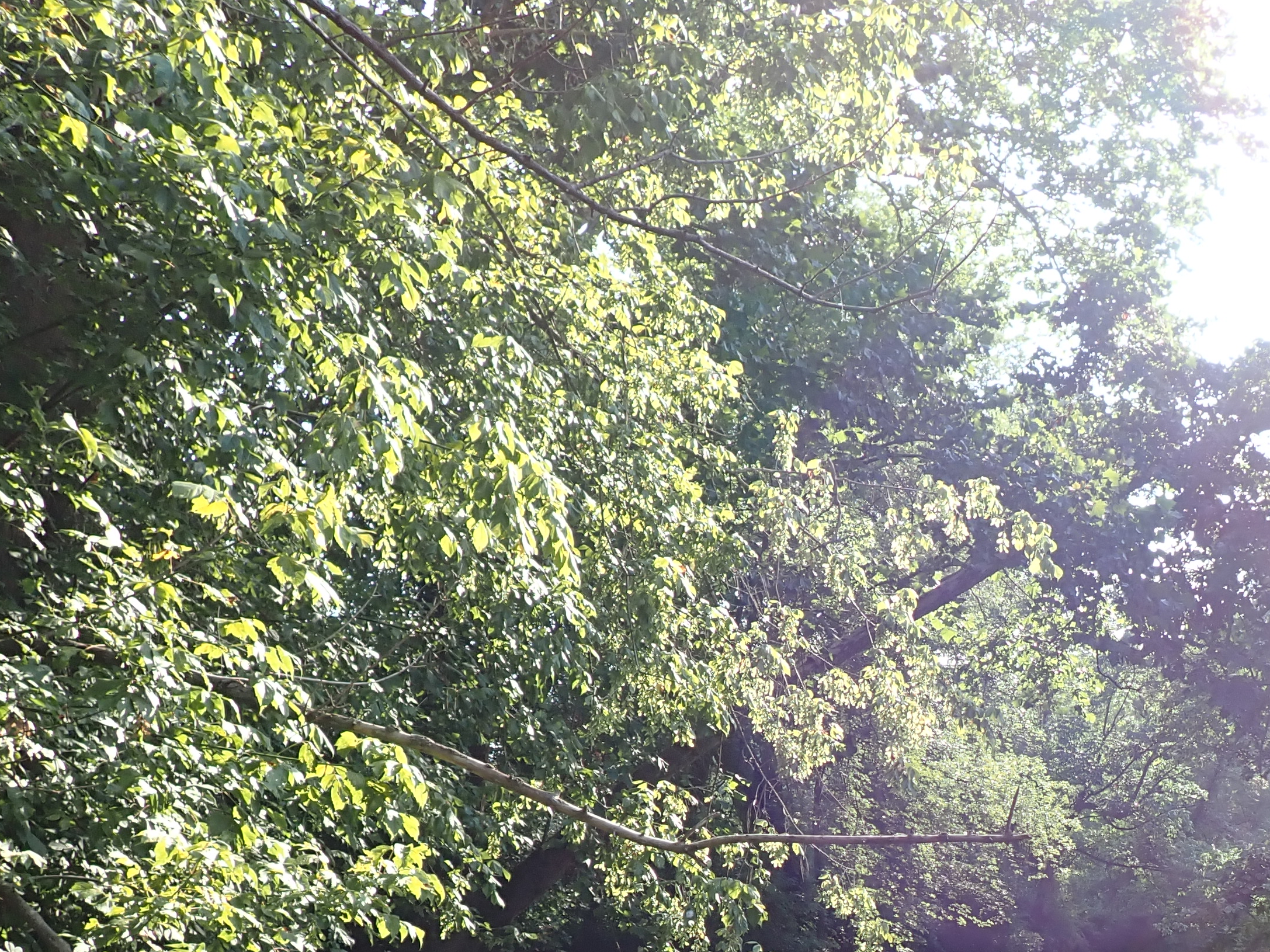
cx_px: 956
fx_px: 1687
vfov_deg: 30.1
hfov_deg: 40.1
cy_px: 871
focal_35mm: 46
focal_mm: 4.5
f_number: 2.8
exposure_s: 1/320
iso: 100
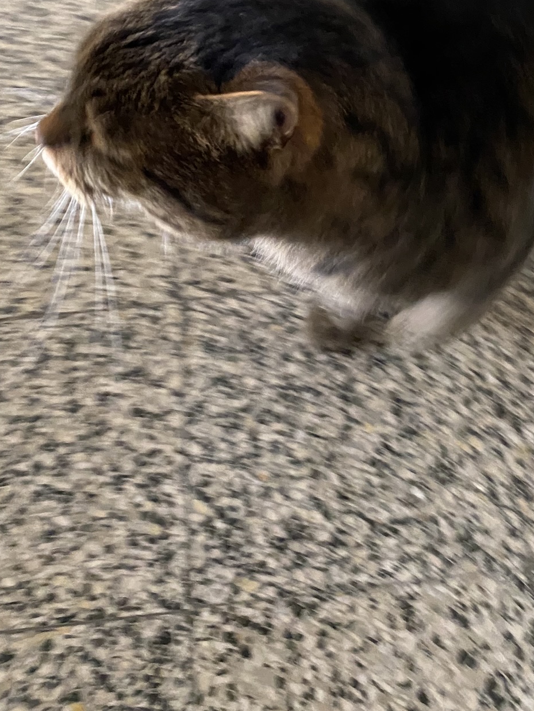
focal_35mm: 43
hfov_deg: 33.5
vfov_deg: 43.0
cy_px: 218
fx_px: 884
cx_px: 308
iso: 640
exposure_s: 1/32
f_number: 1.8
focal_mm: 4.25
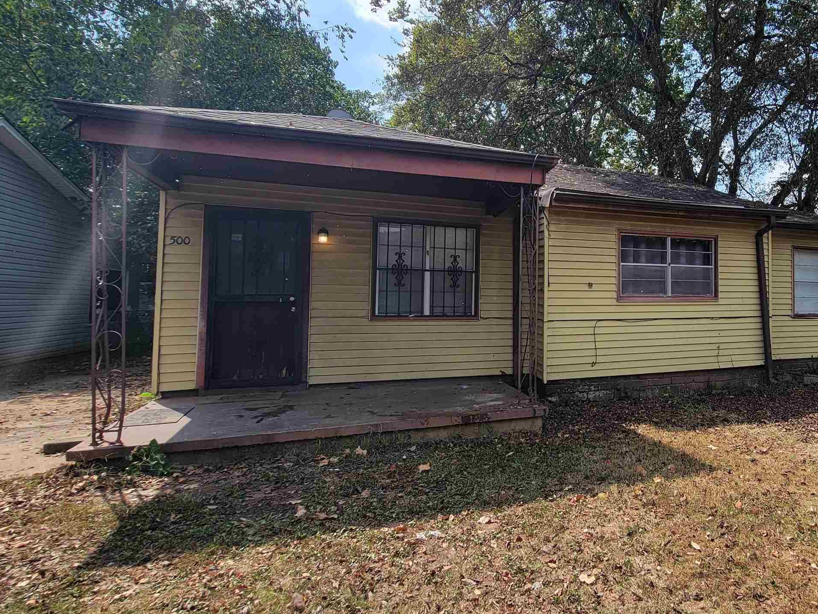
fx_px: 496
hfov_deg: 73.9
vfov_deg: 63.3
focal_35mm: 21
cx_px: 604
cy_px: 279
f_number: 2.2
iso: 50
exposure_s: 1/1102
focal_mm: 2.2
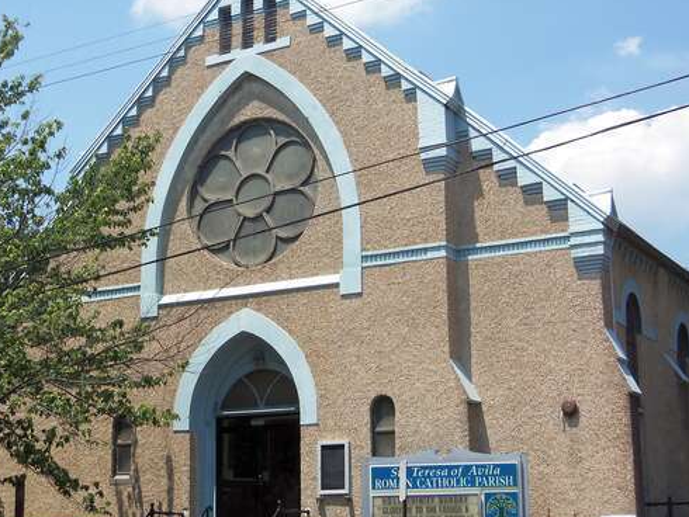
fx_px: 1235
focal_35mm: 62
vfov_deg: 23.7
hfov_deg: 31.2
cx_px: 343
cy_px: 233
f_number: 4.3
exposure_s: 1/400
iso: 64
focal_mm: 6.8
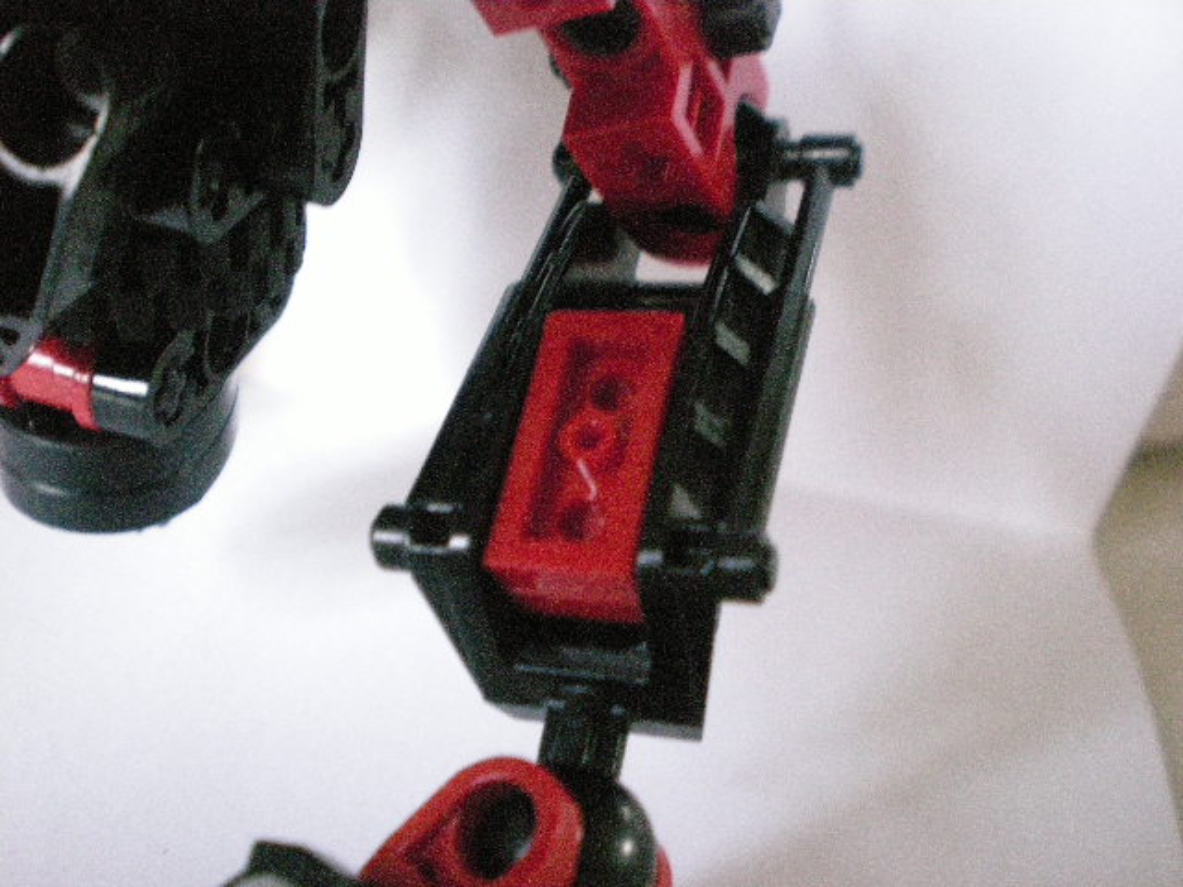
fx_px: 1299
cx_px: 592
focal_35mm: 38
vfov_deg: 37.7
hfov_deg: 49.0
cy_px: 444
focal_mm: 6.3
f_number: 3.1
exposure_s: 1/57.5
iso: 1000
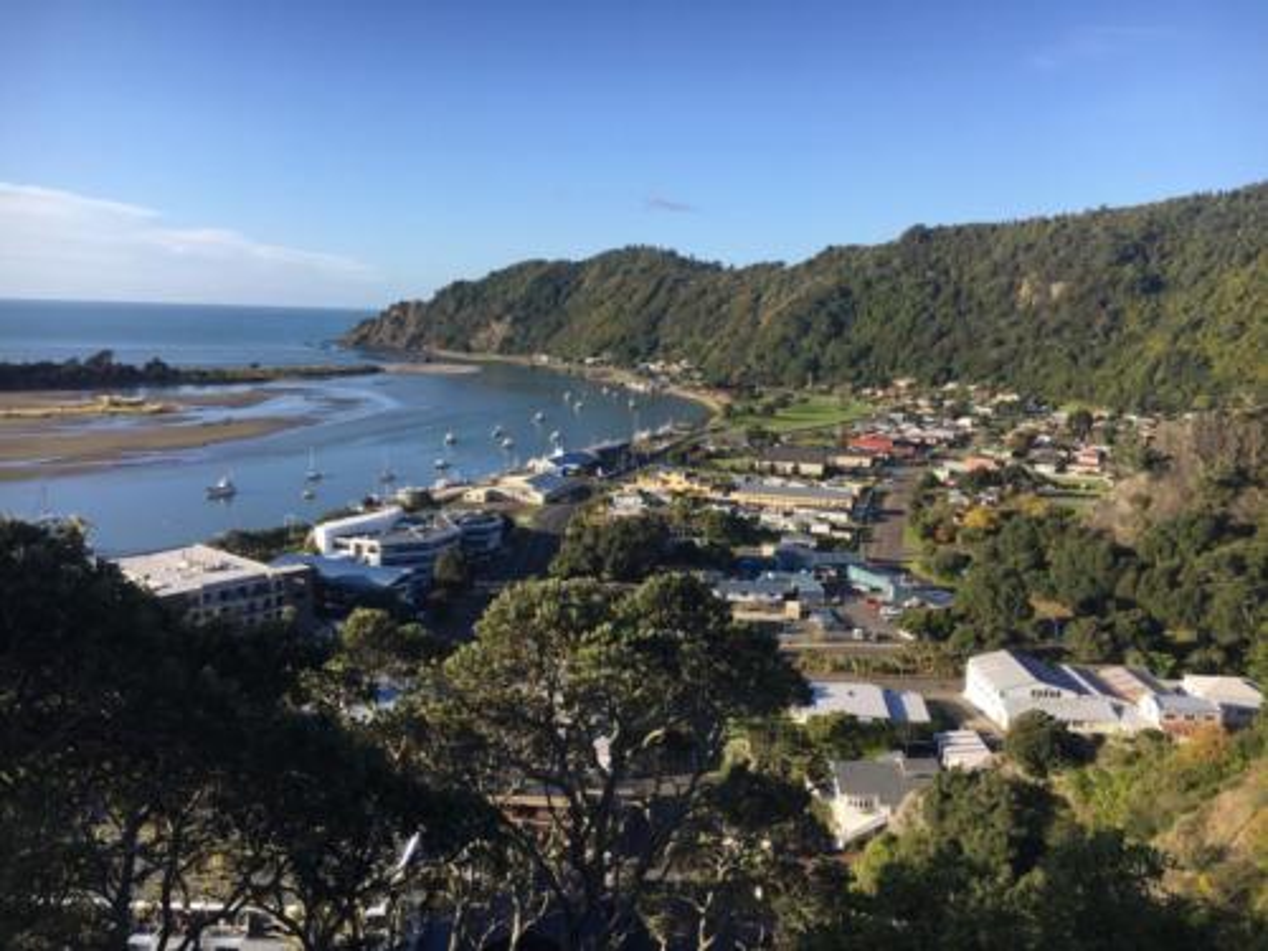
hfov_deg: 61.7
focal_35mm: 29
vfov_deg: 48.2
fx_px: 1062
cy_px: 476
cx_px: 634
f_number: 2.2
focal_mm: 4.15
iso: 25
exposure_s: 1/999
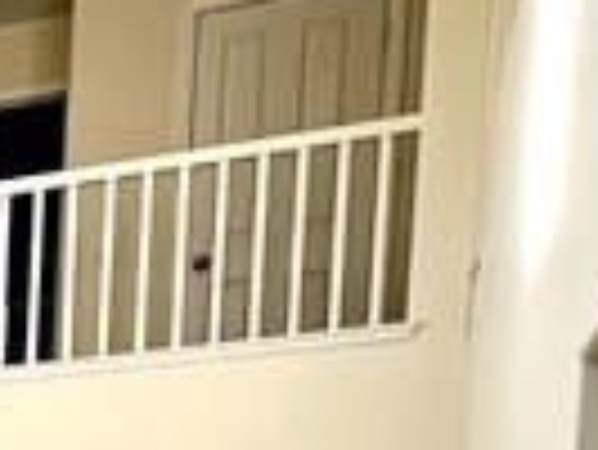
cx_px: -922
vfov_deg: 12.6
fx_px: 1729
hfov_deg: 13.3
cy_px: 954
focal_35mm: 100
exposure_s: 1/99
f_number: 1.8
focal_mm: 1.57
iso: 32
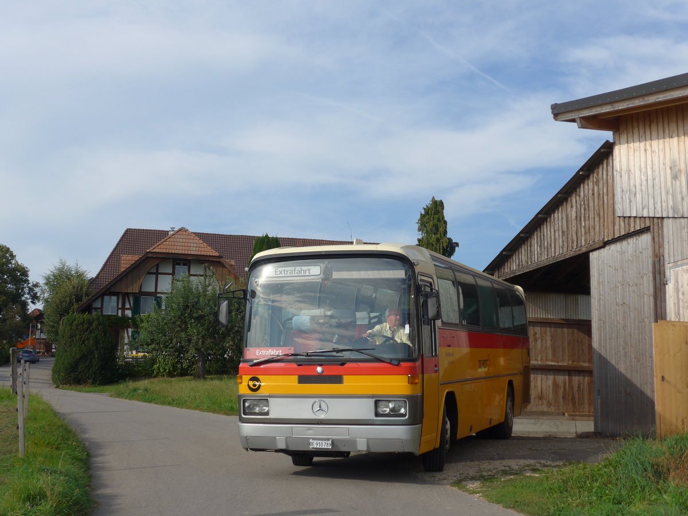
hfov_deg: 36.8
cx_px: 344
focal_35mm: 52
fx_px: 1034
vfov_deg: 28.0
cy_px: 258
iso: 80
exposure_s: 1/1000
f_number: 3.3
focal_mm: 10.7
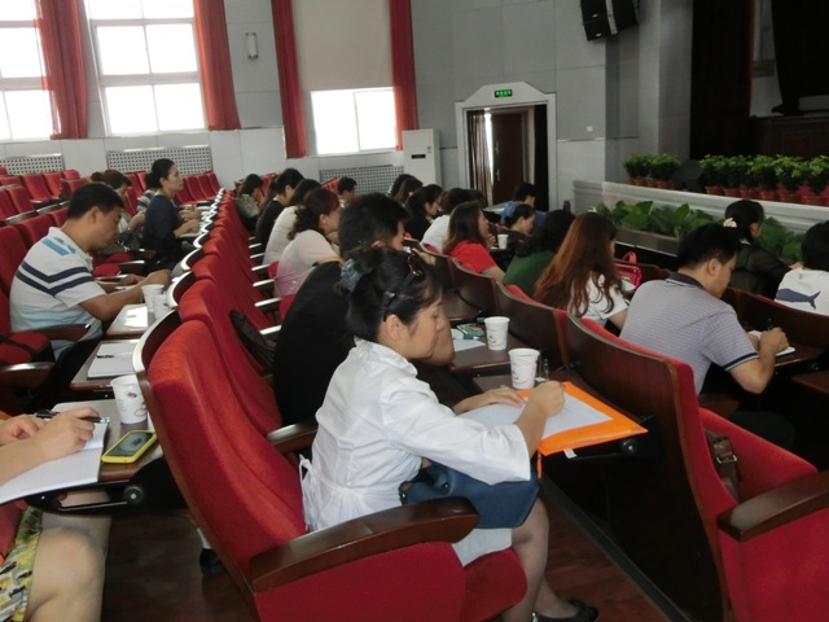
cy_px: 311
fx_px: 695
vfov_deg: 48.2
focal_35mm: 29
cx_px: 414
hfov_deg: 61.7
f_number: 3.7
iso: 400
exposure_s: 1/30
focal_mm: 5.2
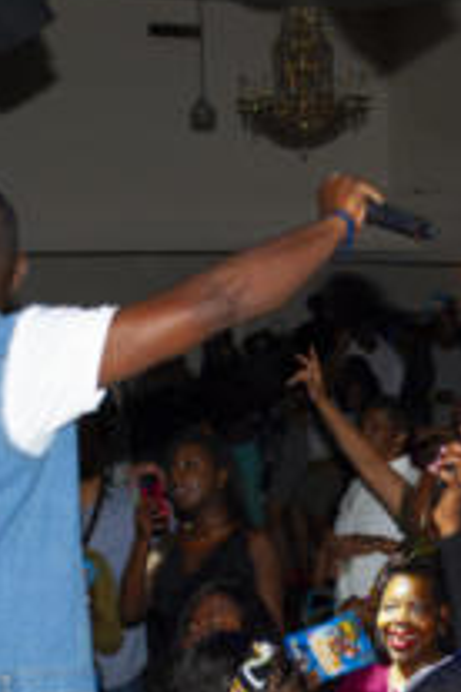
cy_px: 540
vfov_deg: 18.6
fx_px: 2094
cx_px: 421
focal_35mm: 109
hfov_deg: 12.5
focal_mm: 30
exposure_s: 1/60
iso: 200
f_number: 4.5
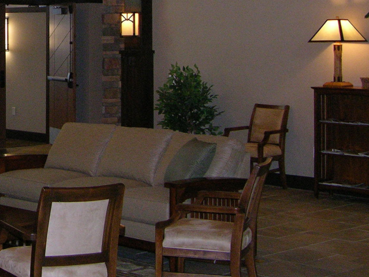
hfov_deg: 20.1
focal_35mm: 92
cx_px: -60
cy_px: -7
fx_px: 981
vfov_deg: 15.7
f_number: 2.8
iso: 200
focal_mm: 8.9
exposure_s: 1/60.1
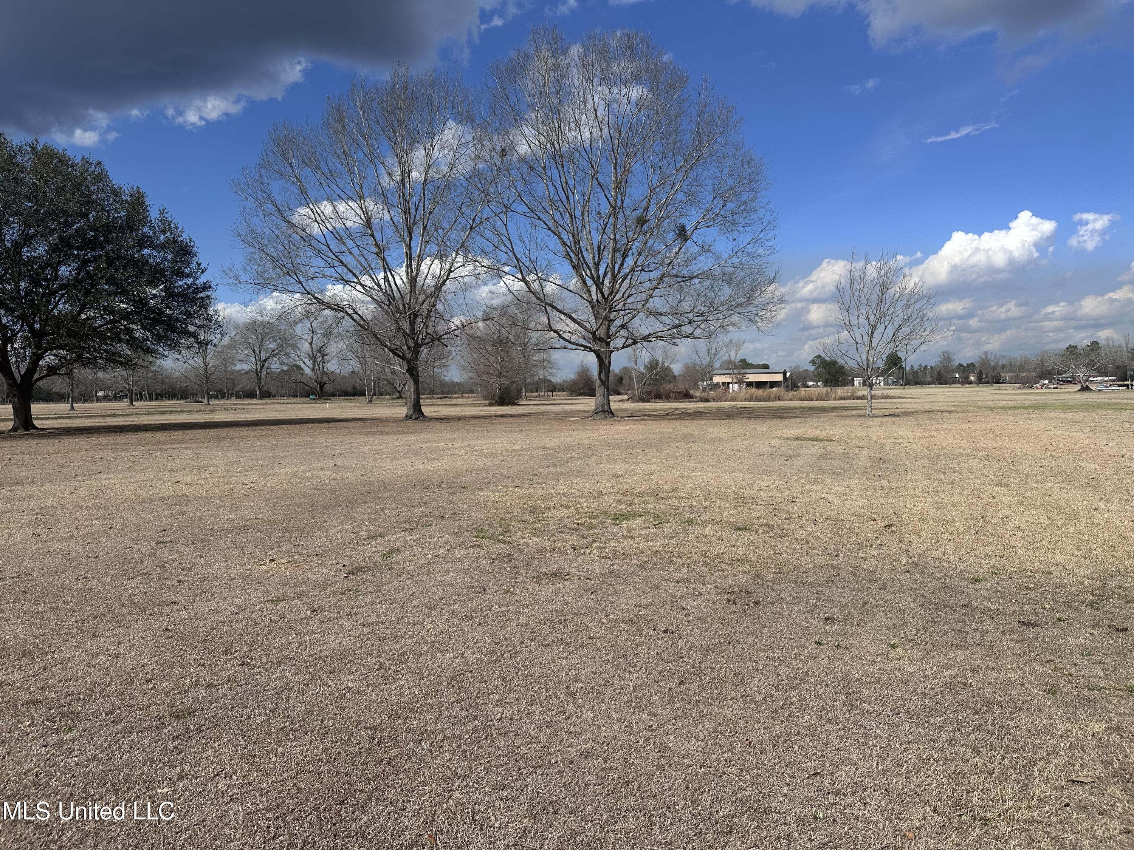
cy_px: 425
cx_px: 567
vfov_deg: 56.8
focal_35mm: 24
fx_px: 786
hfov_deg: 71.6
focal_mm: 6.86
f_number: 1.78
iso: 80
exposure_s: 1/7042
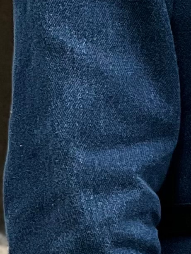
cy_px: -11
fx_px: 3717
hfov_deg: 2.9
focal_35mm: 505
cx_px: 394
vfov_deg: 3.9
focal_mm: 9
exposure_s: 1/121
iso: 125
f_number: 2.8
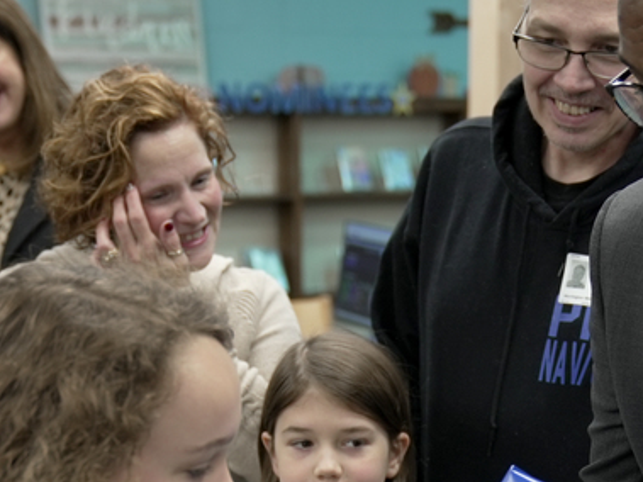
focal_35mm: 91
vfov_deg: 15.8
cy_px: 511
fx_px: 1690
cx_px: 502
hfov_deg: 21.3
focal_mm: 35
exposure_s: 1/125
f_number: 2.8
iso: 500
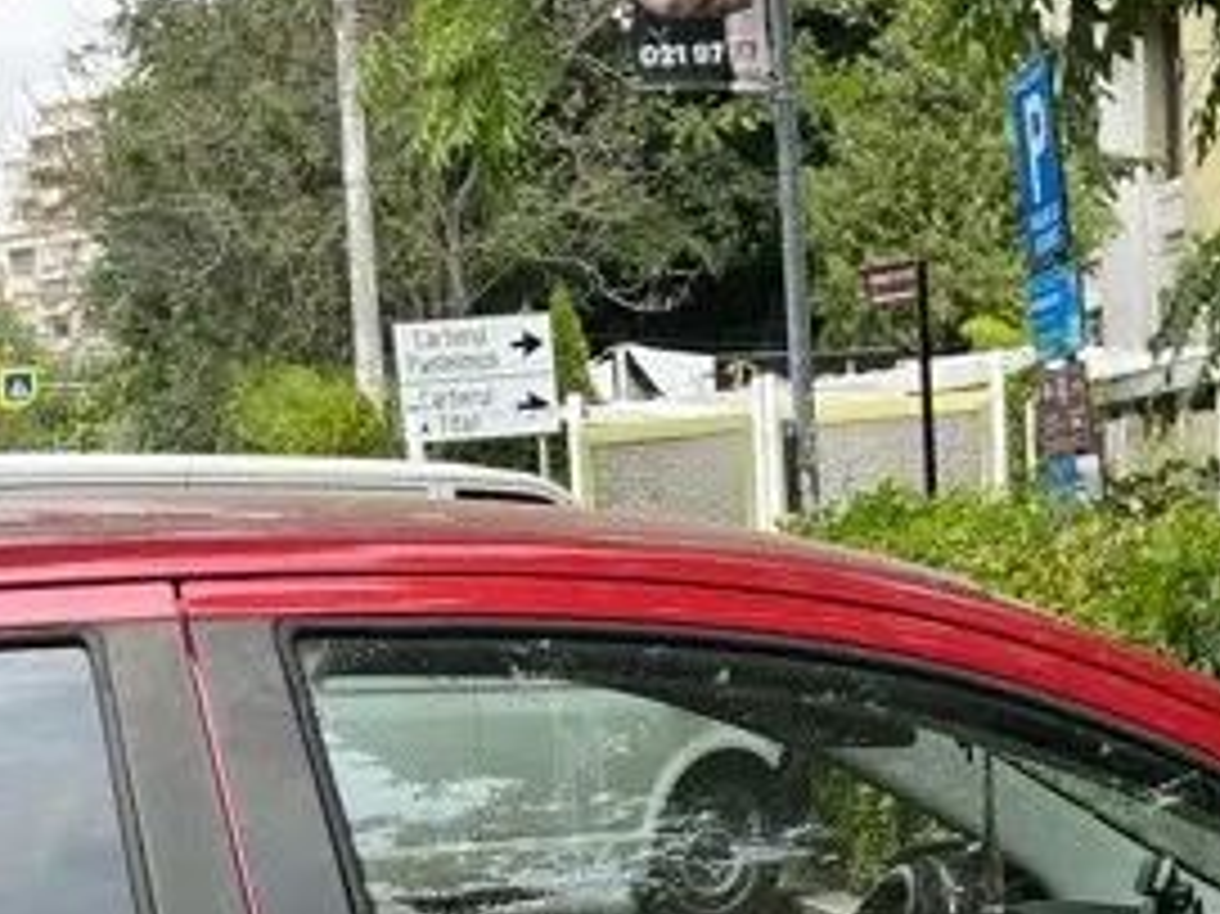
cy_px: 1351
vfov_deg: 14.4
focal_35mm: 96
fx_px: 3382
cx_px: 590
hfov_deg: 20.4
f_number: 1.6
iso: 50
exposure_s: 1/864
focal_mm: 5.1
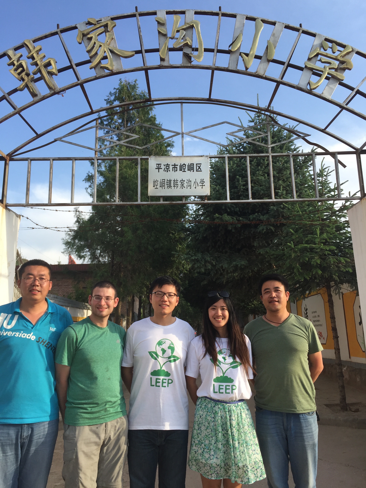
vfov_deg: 61.7
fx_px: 409
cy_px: 244
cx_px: 183
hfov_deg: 48.2
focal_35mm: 29
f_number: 2.2
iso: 32
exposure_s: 1/590
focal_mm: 4.15
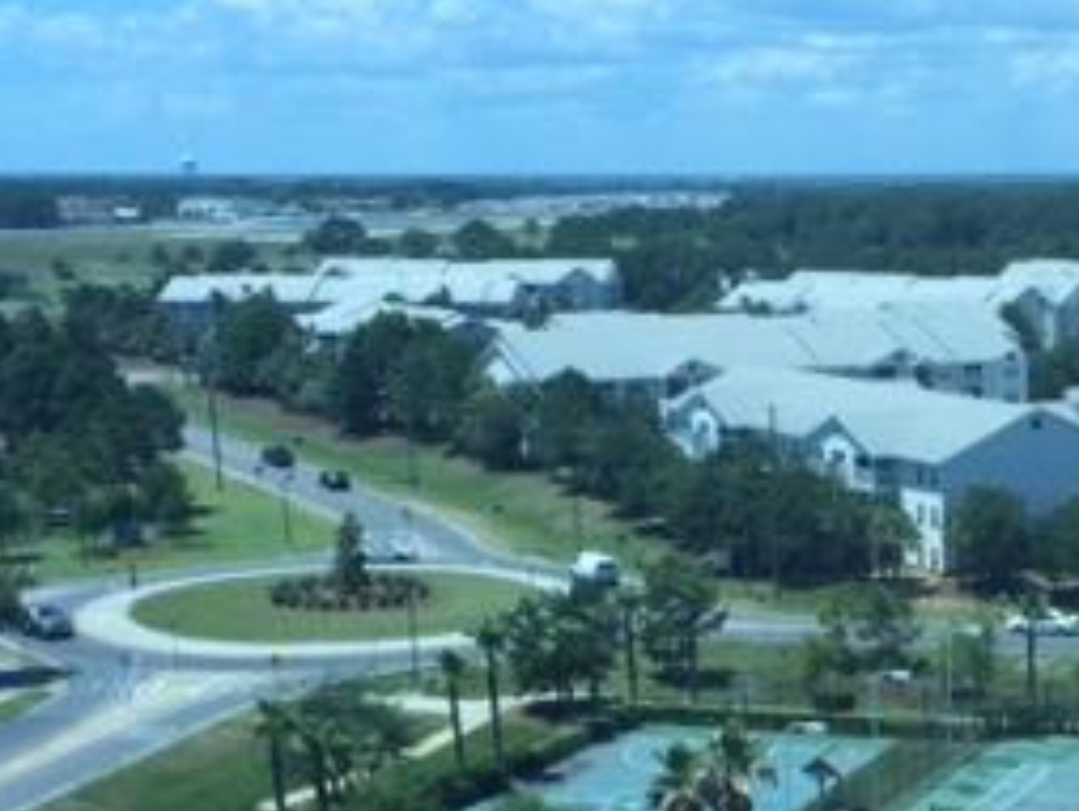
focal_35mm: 73
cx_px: 1020
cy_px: 773
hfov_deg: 25.6
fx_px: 2278
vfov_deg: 19.7
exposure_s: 1/1140
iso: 32
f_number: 2.2
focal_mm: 4.15
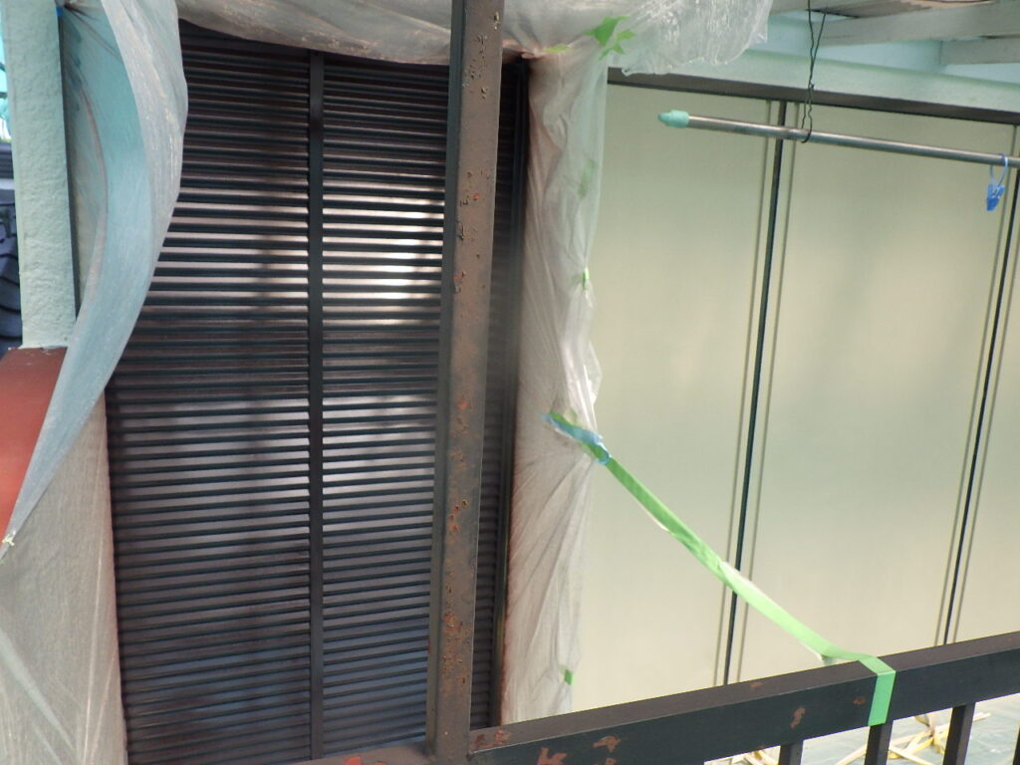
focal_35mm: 28
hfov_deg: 63.4
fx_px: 825
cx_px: 510
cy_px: 382
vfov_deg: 49.7
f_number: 4.2
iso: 125
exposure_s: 1/320
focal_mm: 5
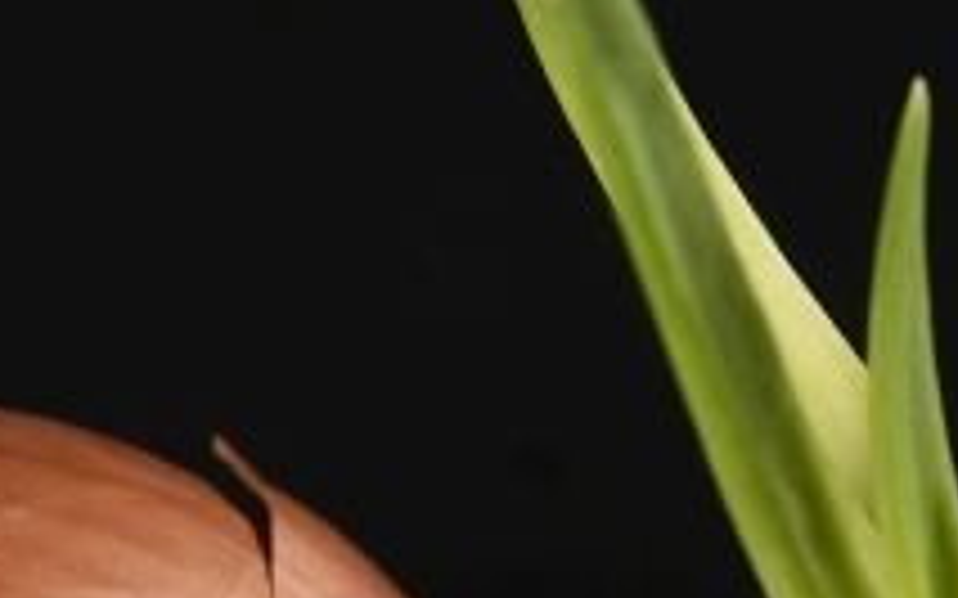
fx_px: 12816
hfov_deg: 4.3
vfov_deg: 2.7
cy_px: 346
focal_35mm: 491
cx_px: 688
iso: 100
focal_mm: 100
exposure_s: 1/60
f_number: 8
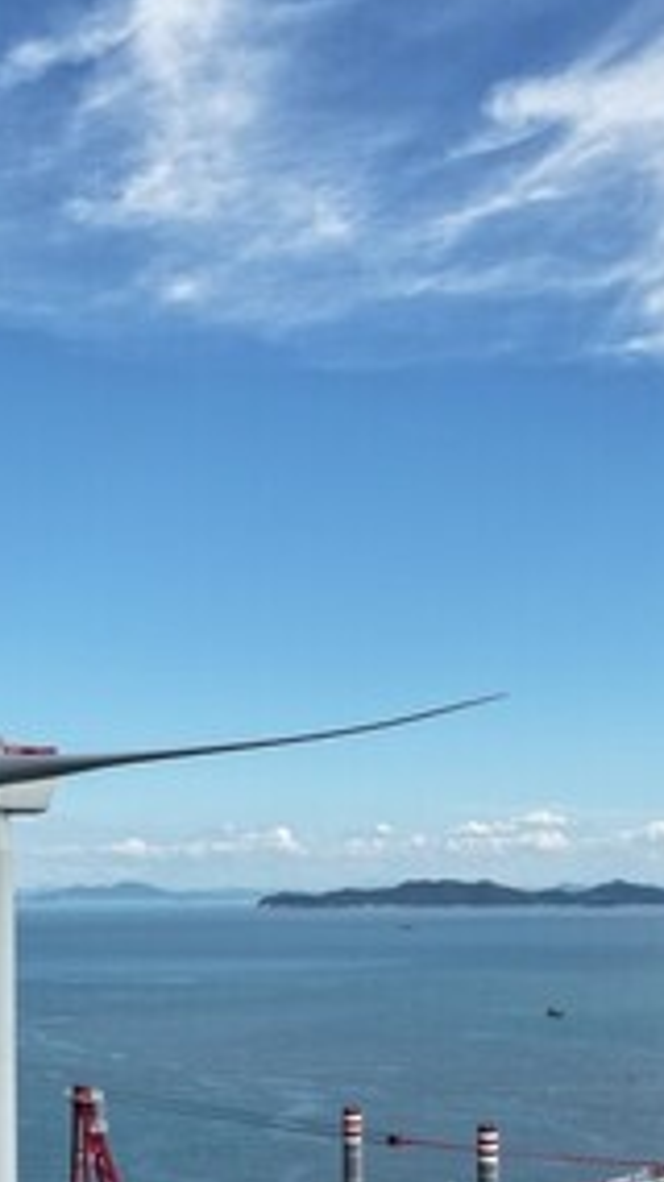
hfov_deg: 21.7
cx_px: 228
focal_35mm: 55
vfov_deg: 36.9
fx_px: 1724
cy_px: 890
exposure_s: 1/1600
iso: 100
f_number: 2.8
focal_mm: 12.29
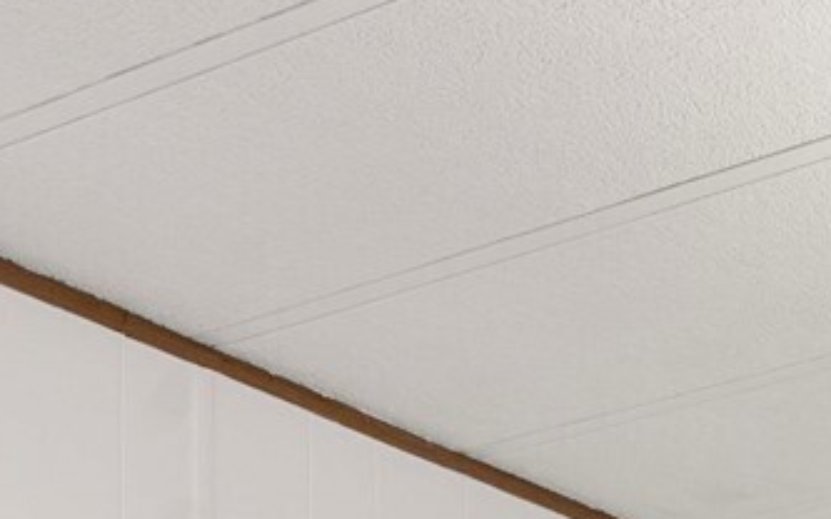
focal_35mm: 83
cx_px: 1496
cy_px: 1256
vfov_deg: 12.3
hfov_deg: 19.0
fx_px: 1879
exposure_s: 1/60
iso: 250
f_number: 7.1
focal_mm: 16
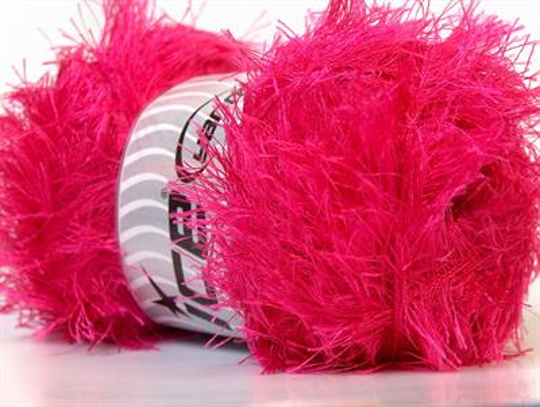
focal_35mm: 84
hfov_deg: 23.3
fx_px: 1312
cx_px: 270
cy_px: 204
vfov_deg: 17.6
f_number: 2.9
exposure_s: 1/14.1
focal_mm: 17.25
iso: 200
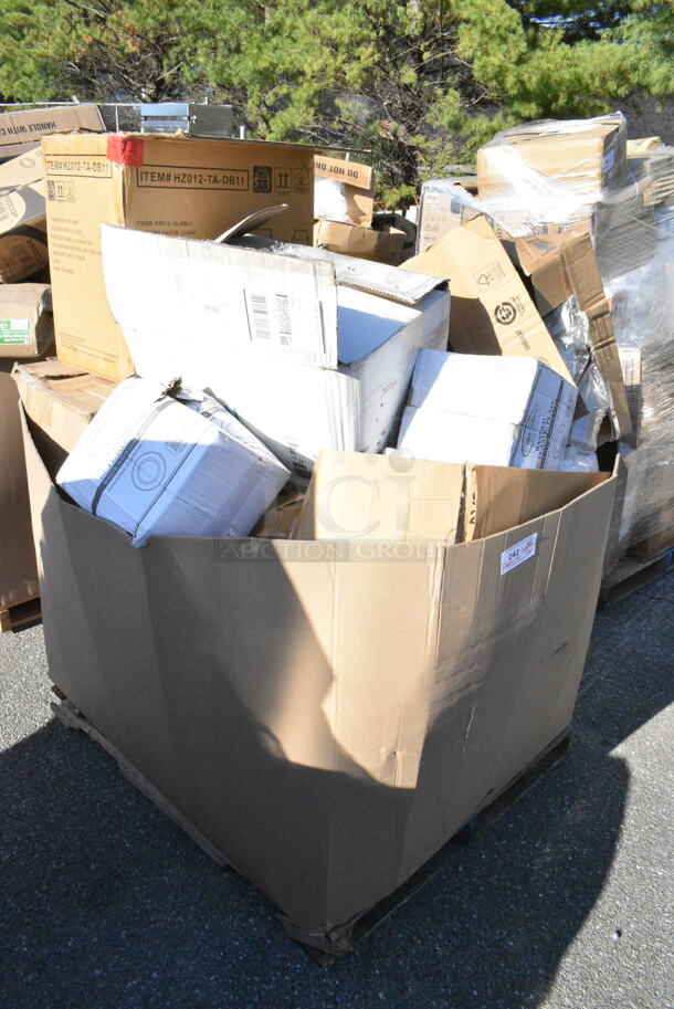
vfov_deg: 67.3
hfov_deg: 48.0
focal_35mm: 27
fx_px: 757
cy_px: 504
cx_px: 337
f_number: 18
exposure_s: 1/1250
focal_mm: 18
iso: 6400
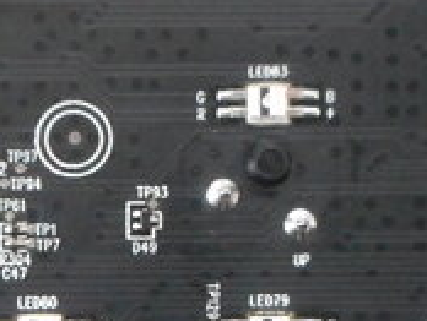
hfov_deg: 22.9
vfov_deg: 17.2
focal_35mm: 85
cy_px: 284
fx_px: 1050
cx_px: 135
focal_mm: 4.5
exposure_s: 1/250
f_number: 3.7
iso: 800
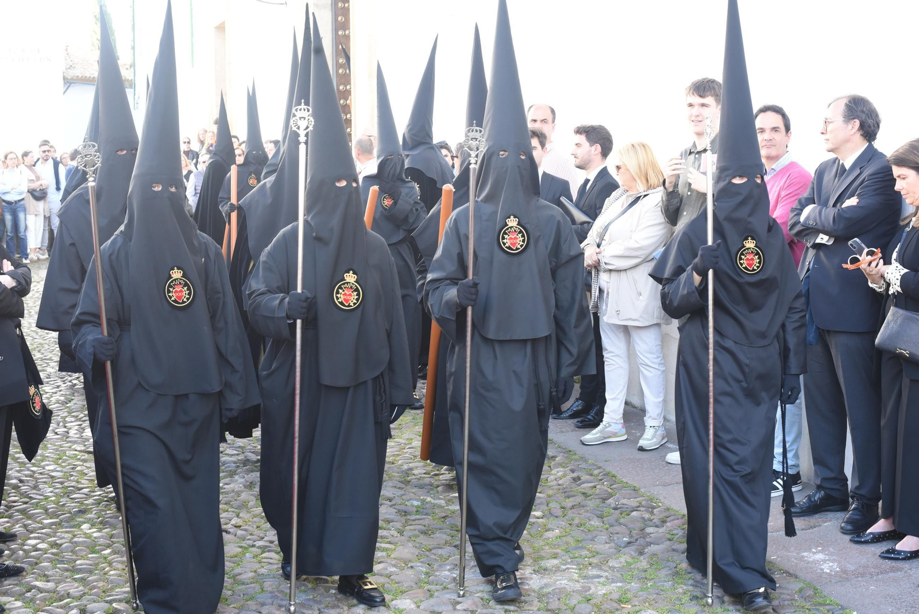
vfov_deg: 27.0
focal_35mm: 50
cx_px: 460
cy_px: 307
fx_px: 1277
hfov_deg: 39.6
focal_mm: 50
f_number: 8
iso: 1800
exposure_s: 1/200
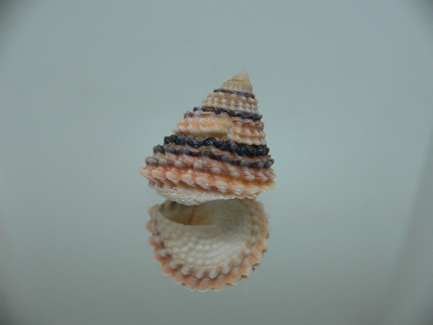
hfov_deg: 52.6
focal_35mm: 35
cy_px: 162
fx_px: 438
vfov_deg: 40.7
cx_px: 216
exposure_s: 1/60
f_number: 2.8
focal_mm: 4.6
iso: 200
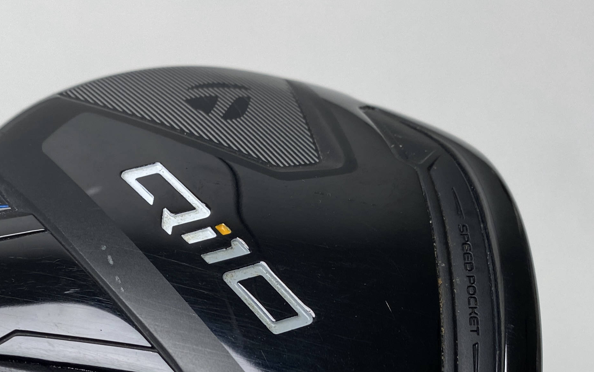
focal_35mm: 60
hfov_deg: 33.9
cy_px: 409
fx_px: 971
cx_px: 227
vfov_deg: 20.6
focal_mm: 4.25
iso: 32
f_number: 1.8
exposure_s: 1/139
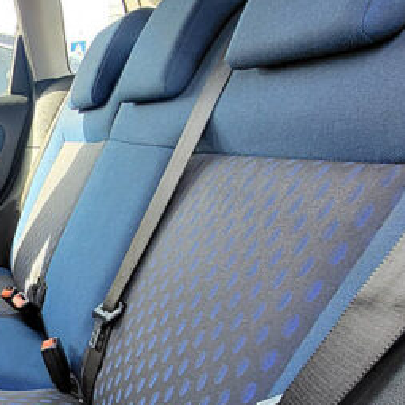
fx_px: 477
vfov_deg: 45.1
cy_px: 283
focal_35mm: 36
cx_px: -100
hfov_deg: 34.8
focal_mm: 1.74
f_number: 2.2
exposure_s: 1/50
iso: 40
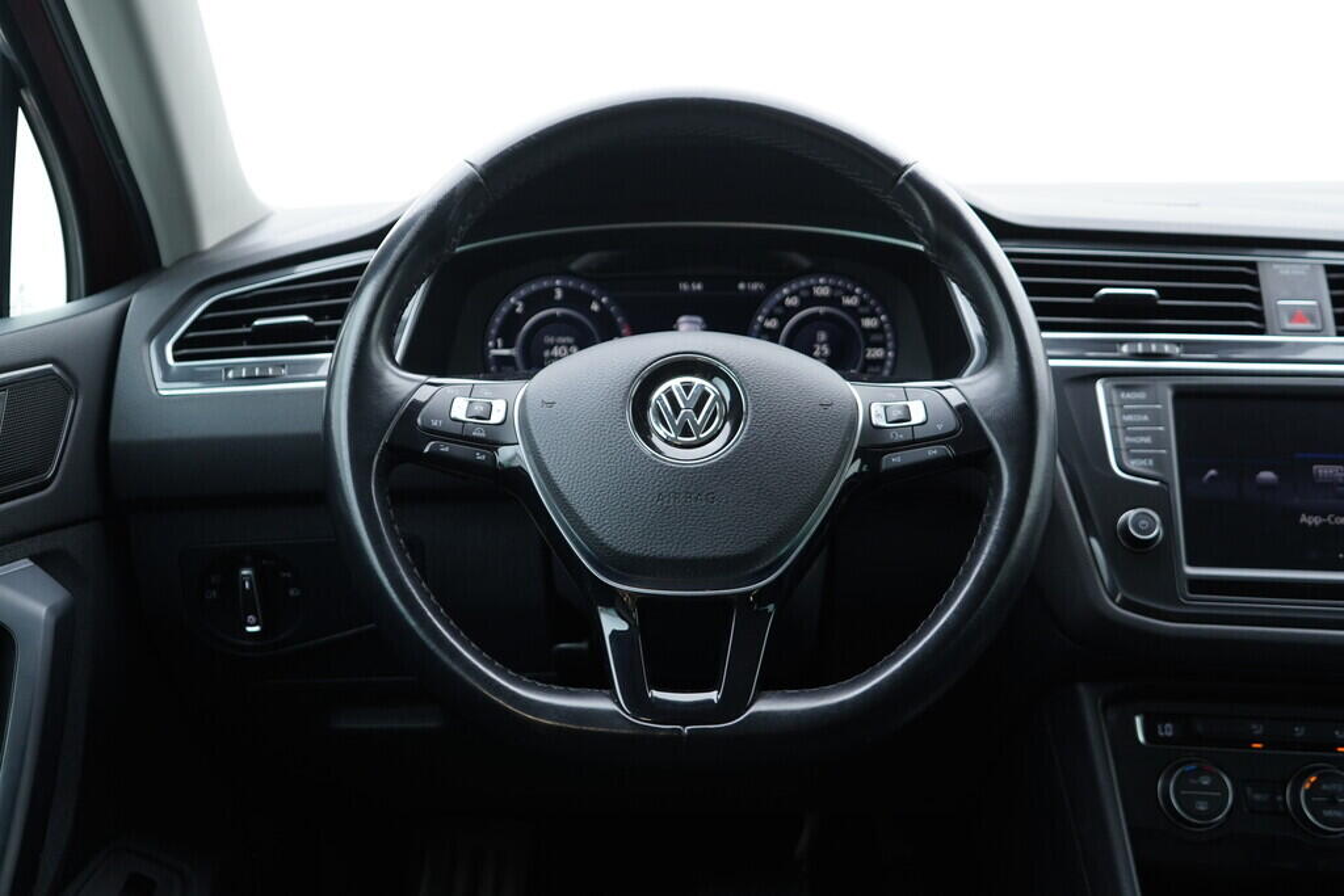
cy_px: 448
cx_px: 672
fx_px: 1344
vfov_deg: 36.9
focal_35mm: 36
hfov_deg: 53.1
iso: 250
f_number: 2.8
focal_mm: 24
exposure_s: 1/40
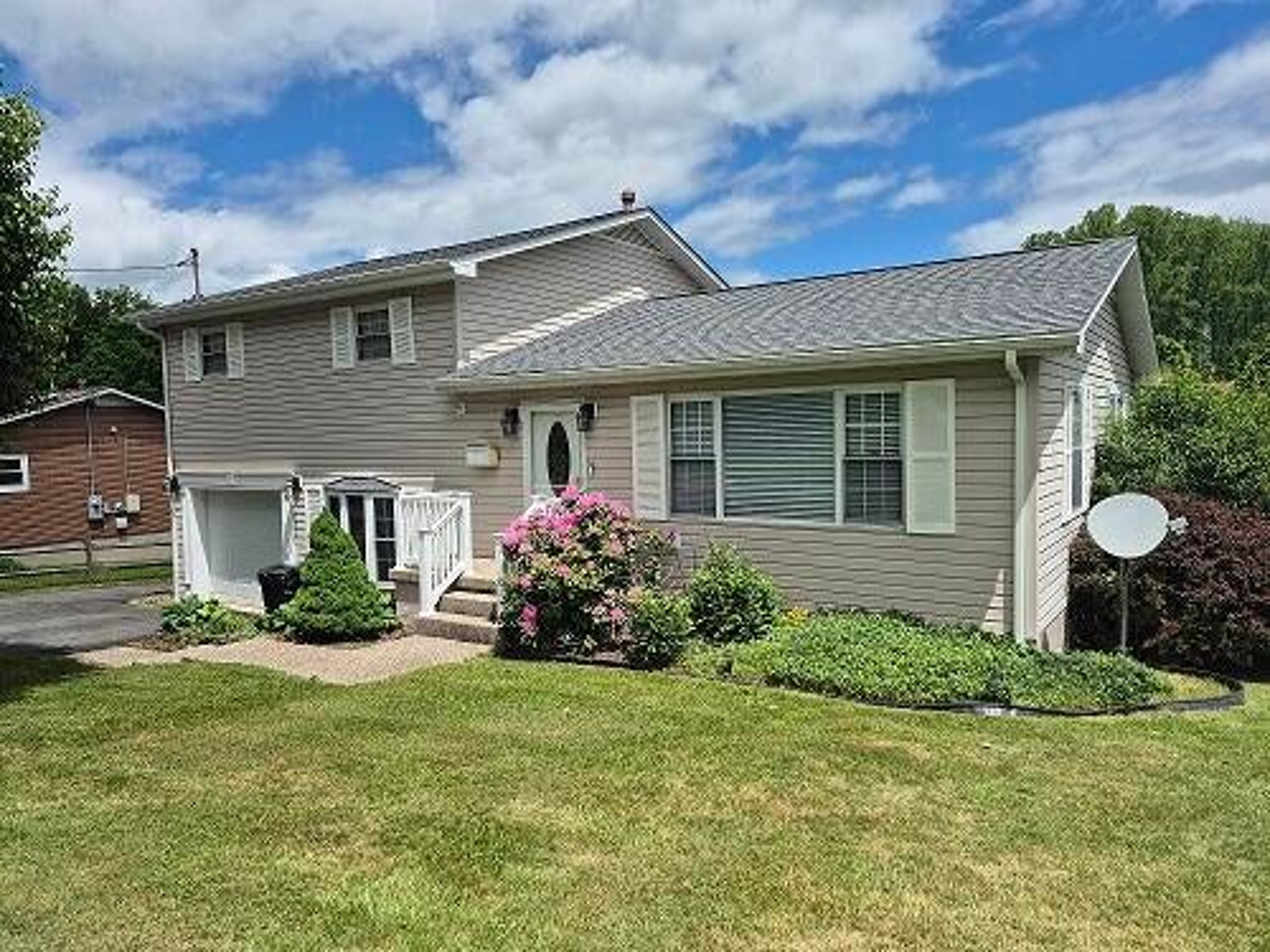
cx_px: 635
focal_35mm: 23
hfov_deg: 73.9
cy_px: 476
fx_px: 844
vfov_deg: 58.9
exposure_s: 1/2816
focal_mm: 5.4
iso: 25
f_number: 1.8
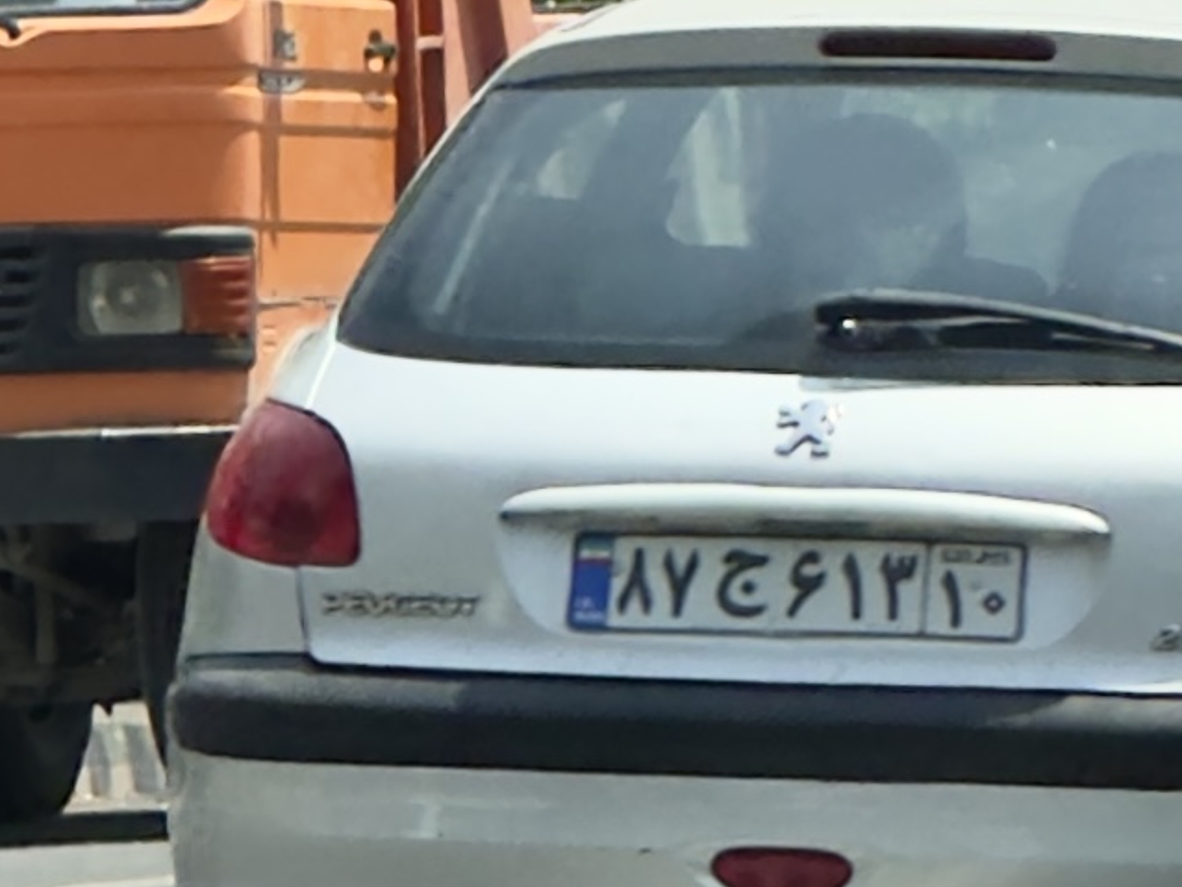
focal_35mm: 146
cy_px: 604
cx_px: 1119
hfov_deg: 13.4
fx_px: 4987
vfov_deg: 10.2
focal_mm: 9
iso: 25
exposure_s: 1/402
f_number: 2.8
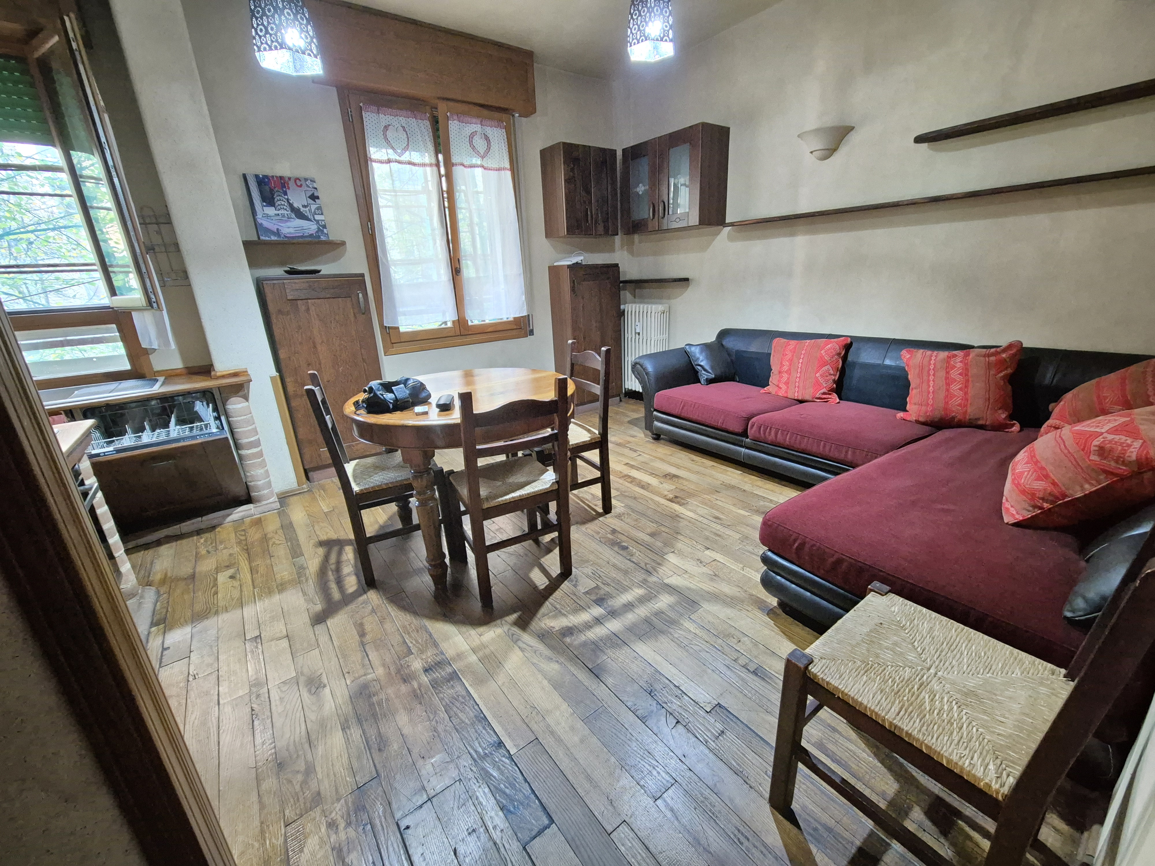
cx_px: 578
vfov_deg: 89.9
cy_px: 433
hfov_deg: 106.2
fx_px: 434
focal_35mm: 13
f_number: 2.2
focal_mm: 2.2
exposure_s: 1/25
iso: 2000
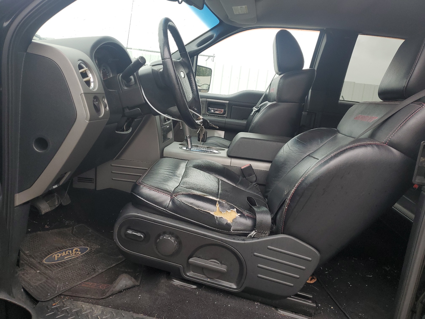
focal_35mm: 26
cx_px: 212
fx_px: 319
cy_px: 160
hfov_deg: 67.3
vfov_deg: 53.1
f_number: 1.5
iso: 54
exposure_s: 1/120
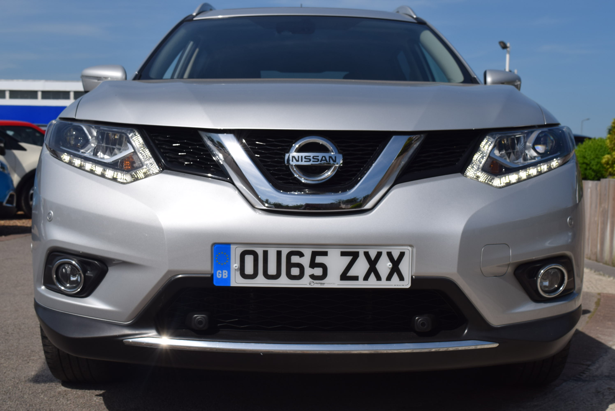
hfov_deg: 41.1
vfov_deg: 28.1
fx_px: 821
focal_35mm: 48
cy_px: 206
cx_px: 308
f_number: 10
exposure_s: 1/1000
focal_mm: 32
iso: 200
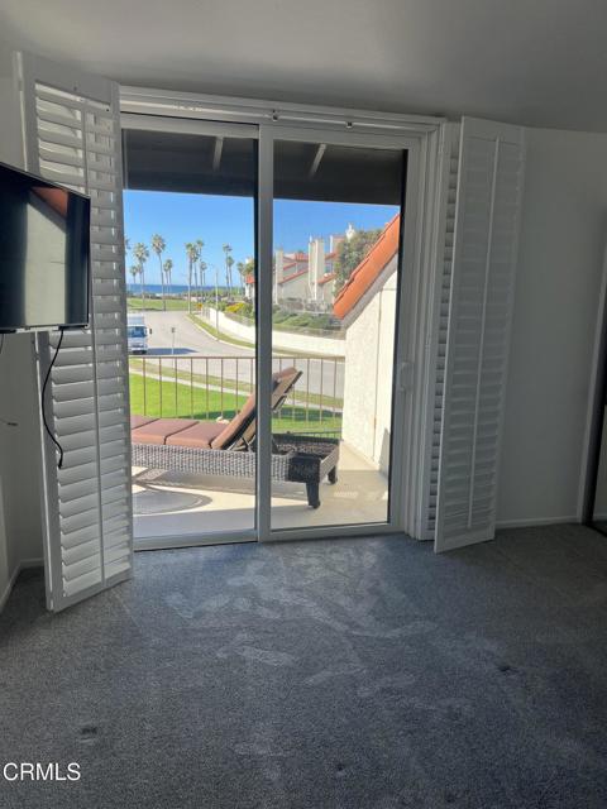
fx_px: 608
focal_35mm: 26
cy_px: 404
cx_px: 304
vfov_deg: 67.3
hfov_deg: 53.1
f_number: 1.5
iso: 50
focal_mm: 5.7
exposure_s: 1/924
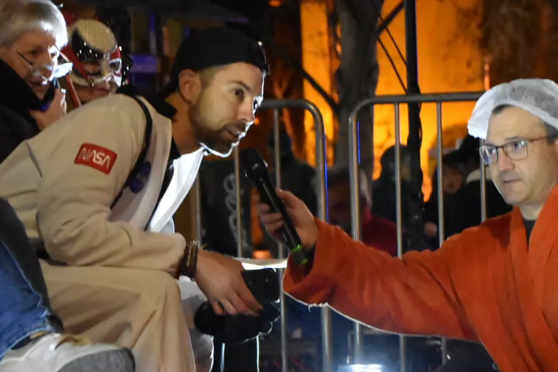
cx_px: 396
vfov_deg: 7.7
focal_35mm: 179
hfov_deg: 11.5
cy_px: 243
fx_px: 2774
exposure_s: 1/60
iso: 9000
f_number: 5
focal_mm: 62
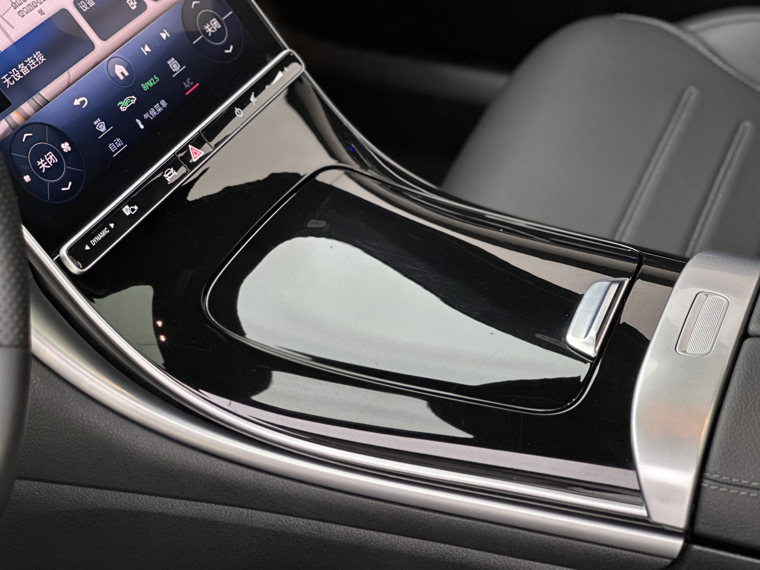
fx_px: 1691
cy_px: 285
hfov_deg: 25.3
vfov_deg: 19.1
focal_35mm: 77
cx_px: 380
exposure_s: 1/50
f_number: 2.8
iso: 125
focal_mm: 9
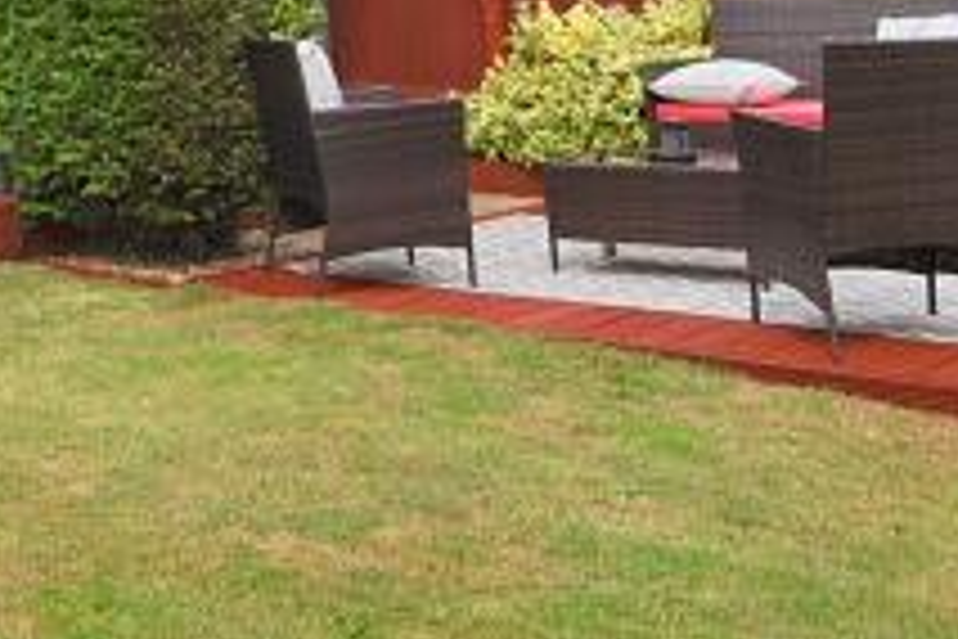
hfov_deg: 24.8
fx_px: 1916
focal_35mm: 72
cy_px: -124
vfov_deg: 18.0
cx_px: -247
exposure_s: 1/250
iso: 140
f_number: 8
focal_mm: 10
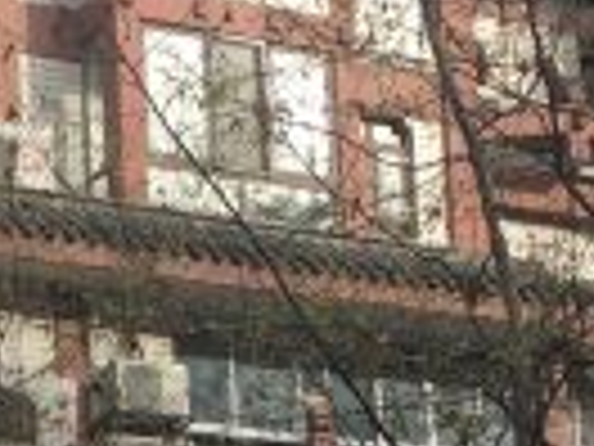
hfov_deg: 12.5
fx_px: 2643
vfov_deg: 9.2
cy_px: 800
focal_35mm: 154
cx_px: -108
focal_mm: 4.15
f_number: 2.2
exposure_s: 1/471
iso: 32
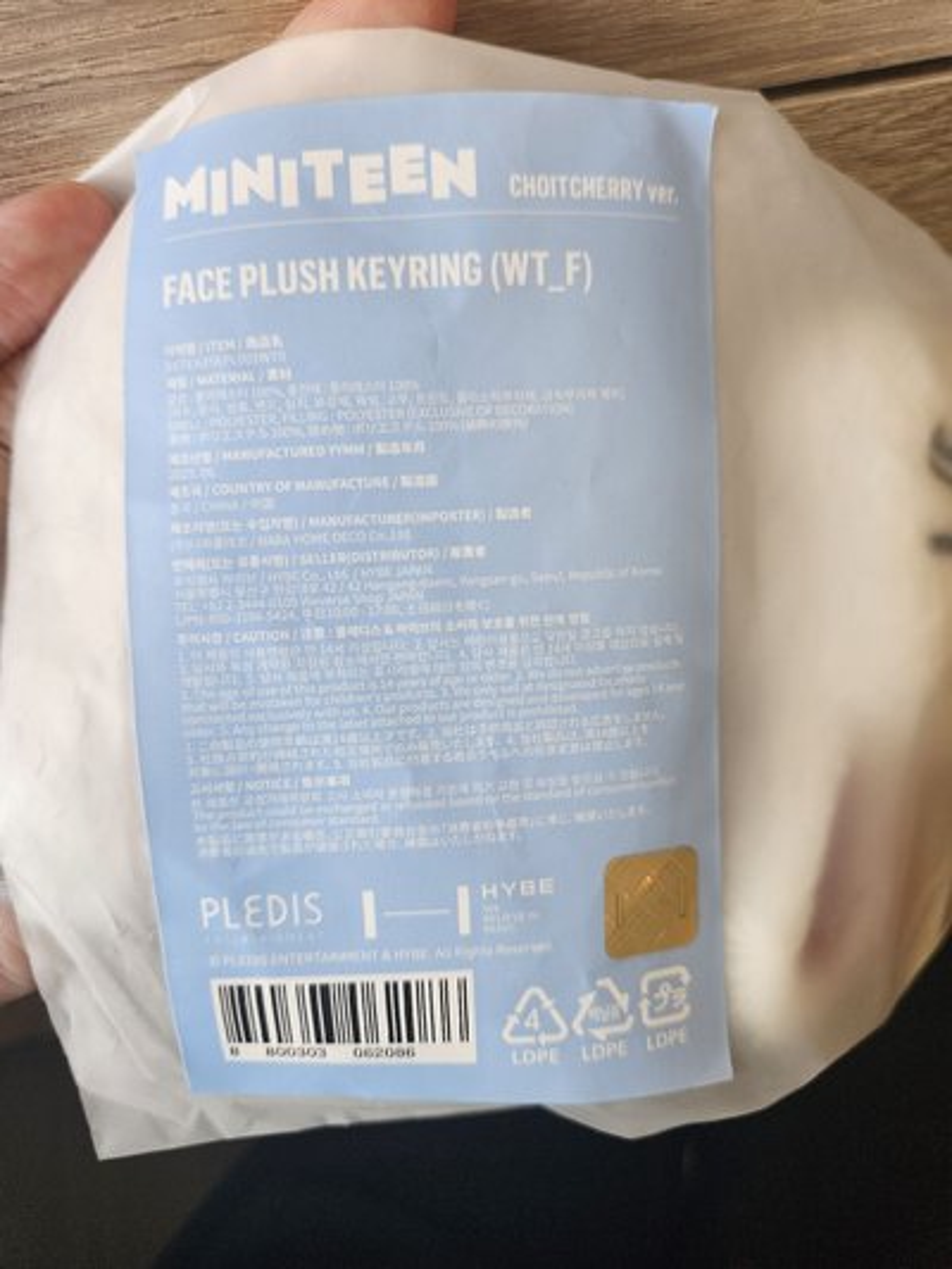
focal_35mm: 23
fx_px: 843
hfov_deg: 58.9
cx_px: 476
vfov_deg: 73.9
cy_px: 634
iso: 100
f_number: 1.8
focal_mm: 5.4
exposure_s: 1/120
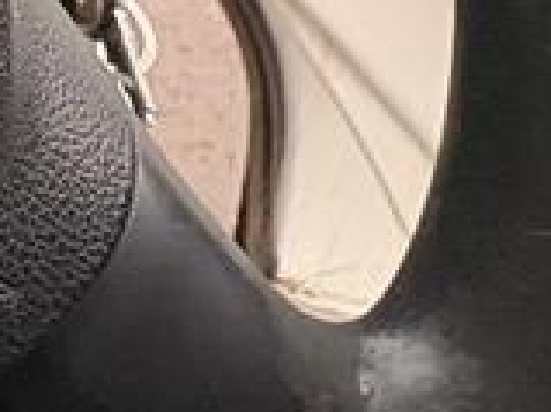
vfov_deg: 14.2
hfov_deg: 15.5
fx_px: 1257
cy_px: -505
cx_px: -721
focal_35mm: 79
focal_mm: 2.22
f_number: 2.2
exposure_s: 1/68
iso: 200
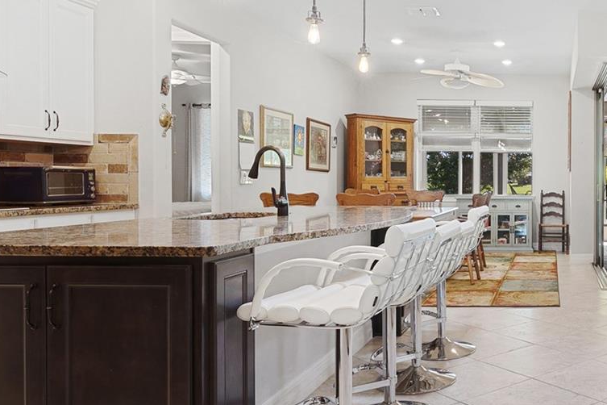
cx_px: 572
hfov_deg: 48.5
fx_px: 573
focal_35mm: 34
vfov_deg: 38.9
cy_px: 198
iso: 400
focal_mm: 16
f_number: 8
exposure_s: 1/4
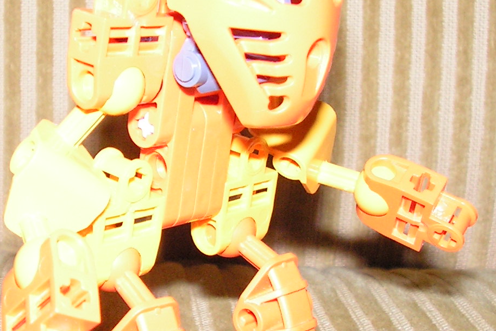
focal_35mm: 84
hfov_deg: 24.1
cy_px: 157
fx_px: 1157
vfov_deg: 16.3
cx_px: 194
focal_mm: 6
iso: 200
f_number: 3.2
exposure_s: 1/40
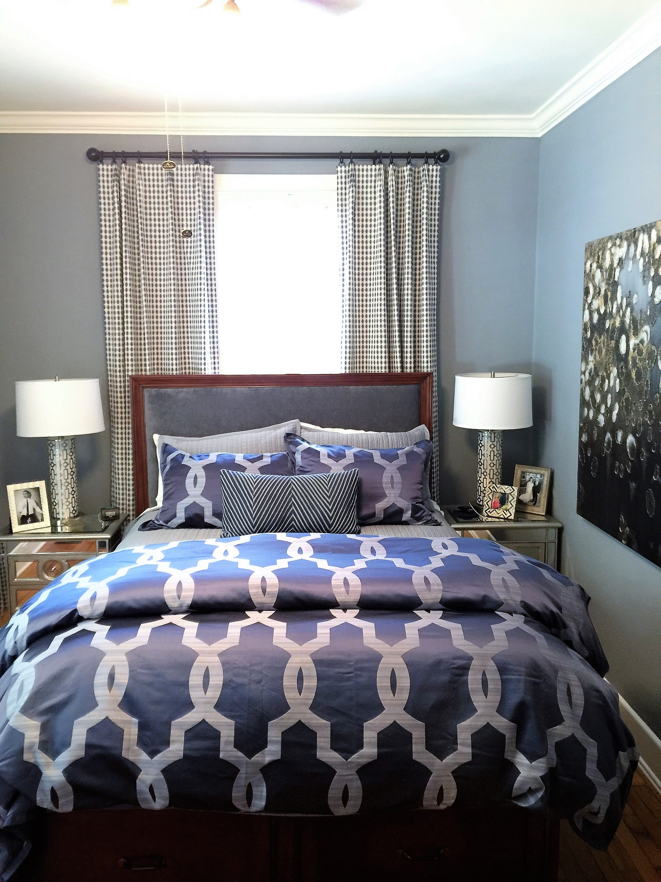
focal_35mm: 29
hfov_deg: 48.2
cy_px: 441
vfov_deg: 61.7
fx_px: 738
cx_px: 330
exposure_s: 1/4
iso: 100
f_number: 2.2
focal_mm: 4.15
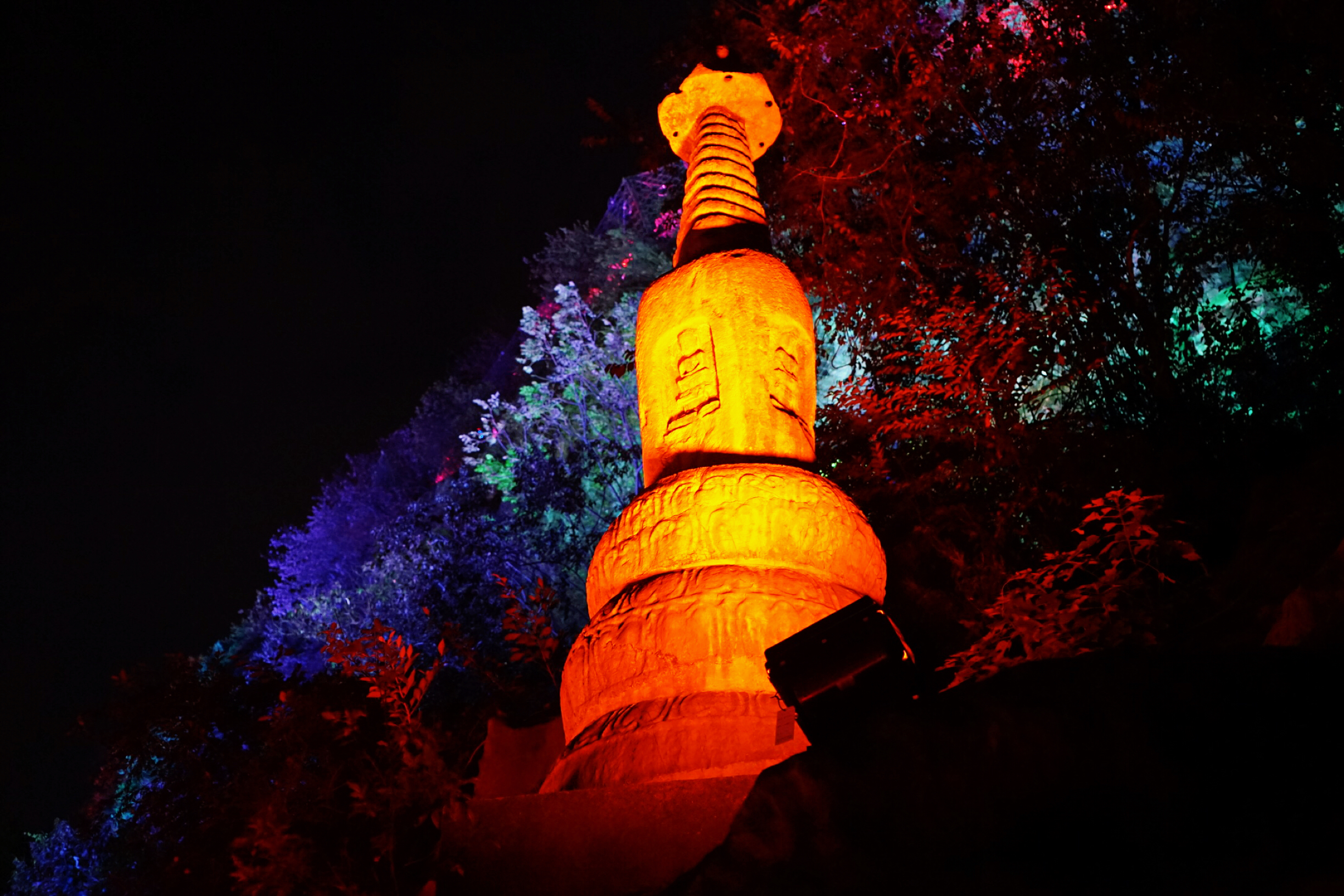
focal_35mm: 33
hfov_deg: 57.2
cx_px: 672
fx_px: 1232
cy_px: 448
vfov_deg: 40.0
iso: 3200
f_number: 4
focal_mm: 33
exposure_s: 1/60
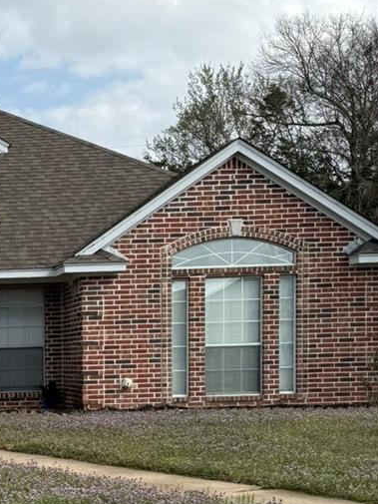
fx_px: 1062
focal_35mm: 73
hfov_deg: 18.6
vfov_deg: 26.1
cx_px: -127
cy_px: 420
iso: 80
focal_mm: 6.76
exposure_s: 1/4167
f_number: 1.78
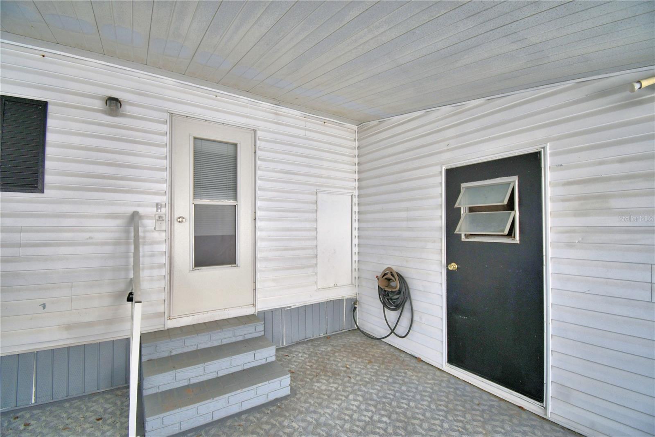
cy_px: 218
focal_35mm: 15
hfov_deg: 100.4
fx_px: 273
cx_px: 328
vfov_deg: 77.3
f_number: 4.5
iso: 180
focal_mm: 10
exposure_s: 1/500
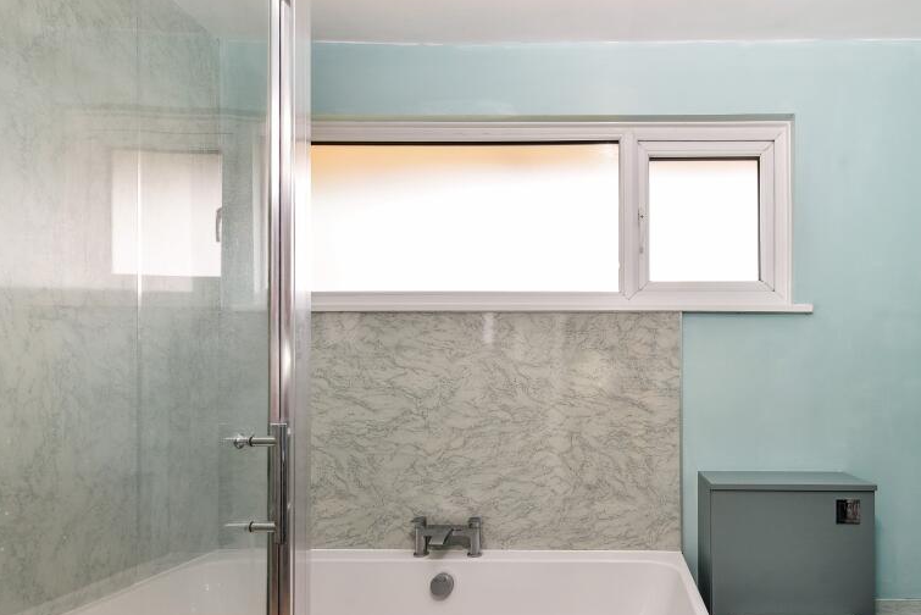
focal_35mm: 19
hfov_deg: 83.7
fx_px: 486
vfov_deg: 63.7
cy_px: 386
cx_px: 618
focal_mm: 14
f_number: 9
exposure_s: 1/80
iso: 400
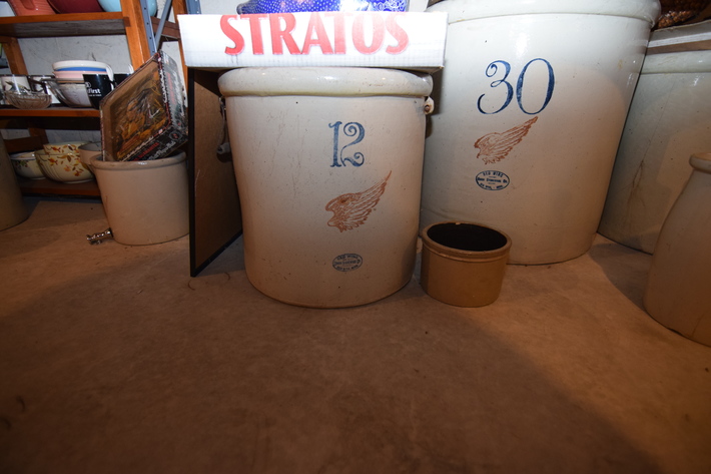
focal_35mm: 16
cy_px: 237
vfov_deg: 72.0
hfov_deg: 95.0
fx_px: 326
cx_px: 356
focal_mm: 11
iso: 900
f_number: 2.8
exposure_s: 1/60
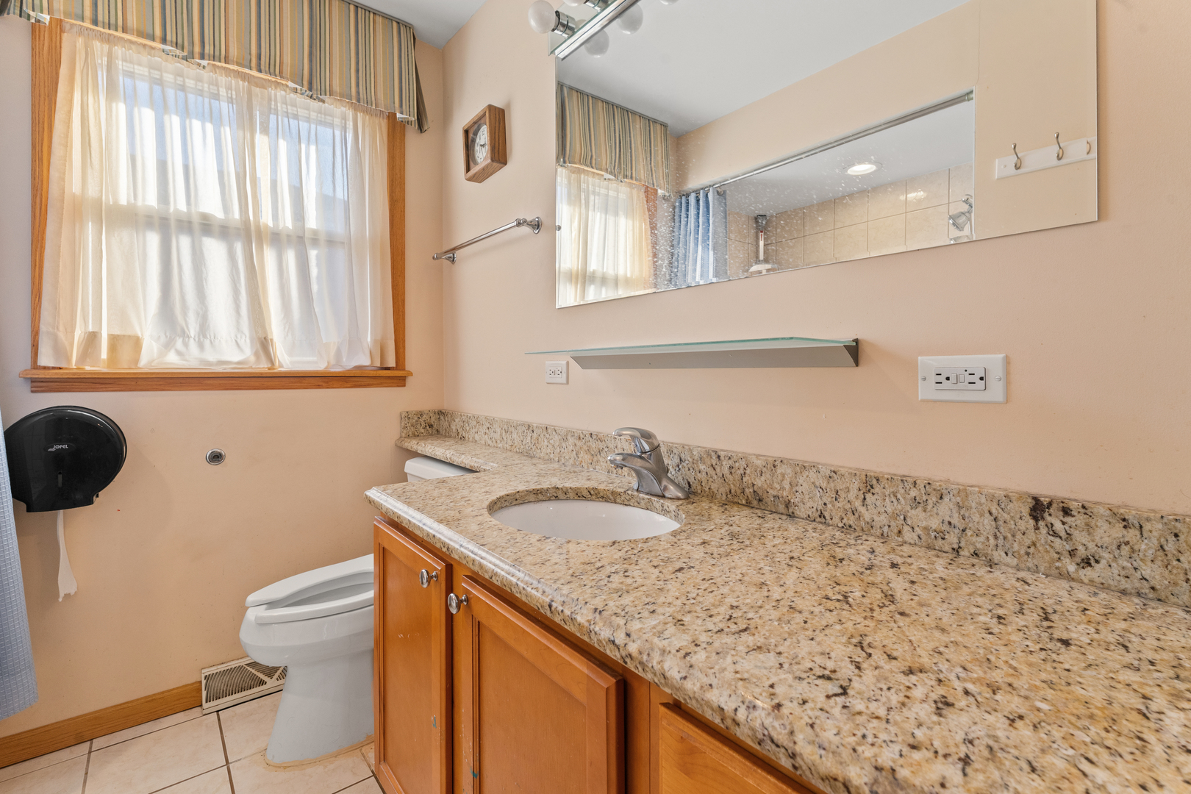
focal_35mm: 16
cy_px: 397
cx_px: 596
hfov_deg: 96.0
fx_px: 536
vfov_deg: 73.1
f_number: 9.5
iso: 250
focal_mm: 16.2
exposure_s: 1/30
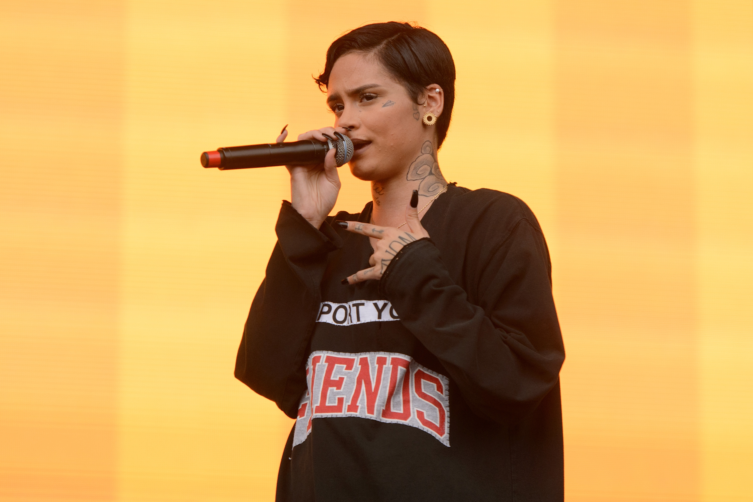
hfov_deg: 13.2
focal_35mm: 155
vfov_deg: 8.9
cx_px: 376
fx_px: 3242
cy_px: 251
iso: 640
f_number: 3.5
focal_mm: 155
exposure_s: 1/800
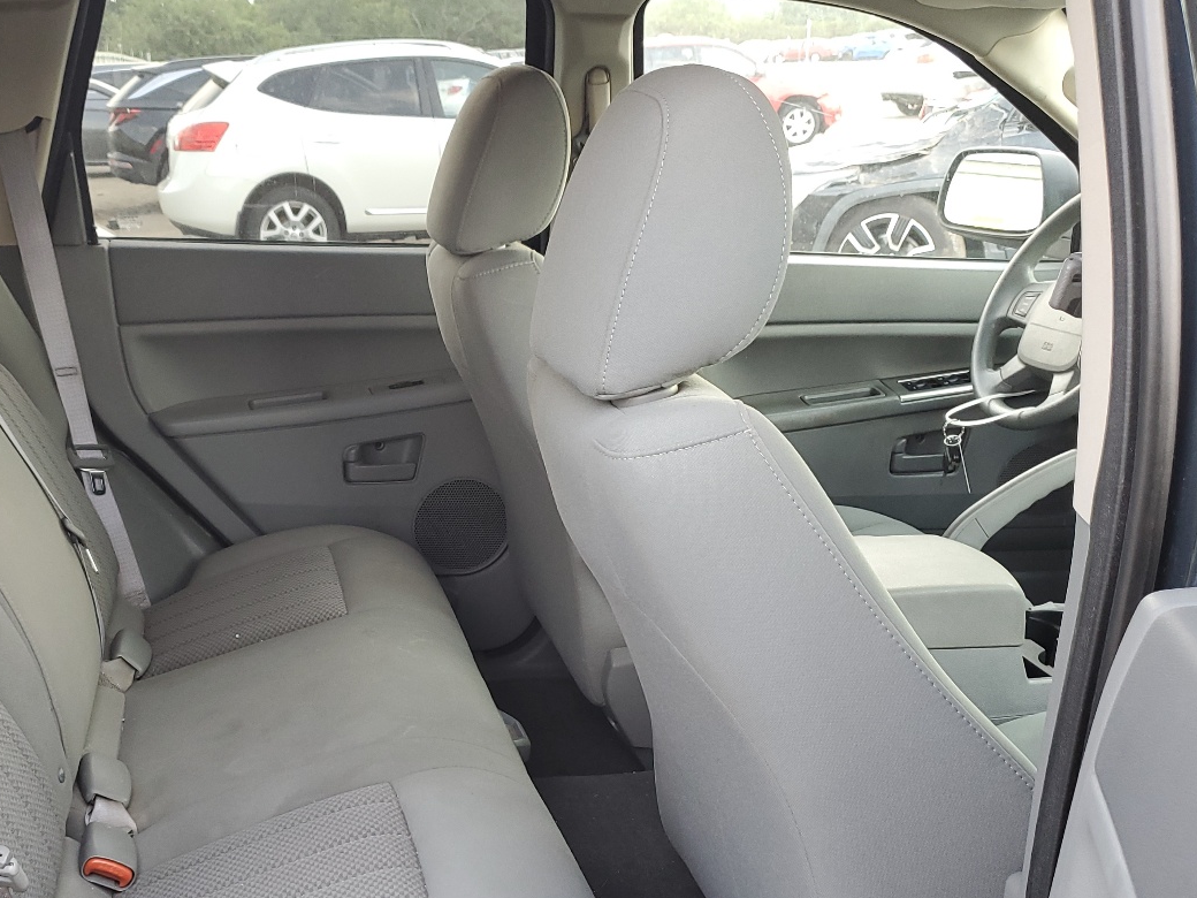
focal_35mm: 40
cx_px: 409
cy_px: 665
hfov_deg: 46.1
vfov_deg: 35.2
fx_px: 1383
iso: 64
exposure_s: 1/120
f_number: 1.5
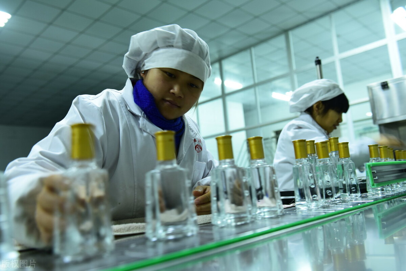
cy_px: 136
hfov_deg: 58.7
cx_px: 203
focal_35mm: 32
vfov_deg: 41.1
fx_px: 361
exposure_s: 1/13
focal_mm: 32
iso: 800
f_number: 4
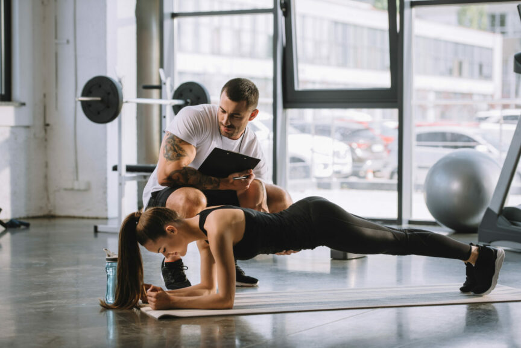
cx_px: 260
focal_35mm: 92
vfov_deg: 14.9
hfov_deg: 22.1
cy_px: 174
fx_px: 1332
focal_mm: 92
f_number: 3.2
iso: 160
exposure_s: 1/200
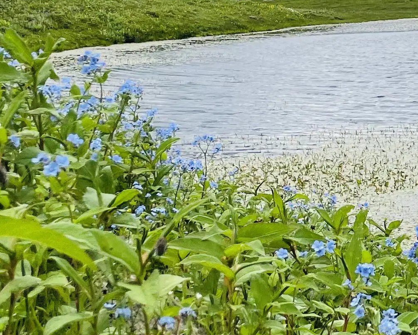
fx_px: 1262
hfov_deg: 17.6
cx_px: 539
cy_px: 11
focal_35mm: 102
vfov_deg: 14.9
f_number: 1.6
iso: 32
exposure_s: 1/3300
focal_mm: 4.2
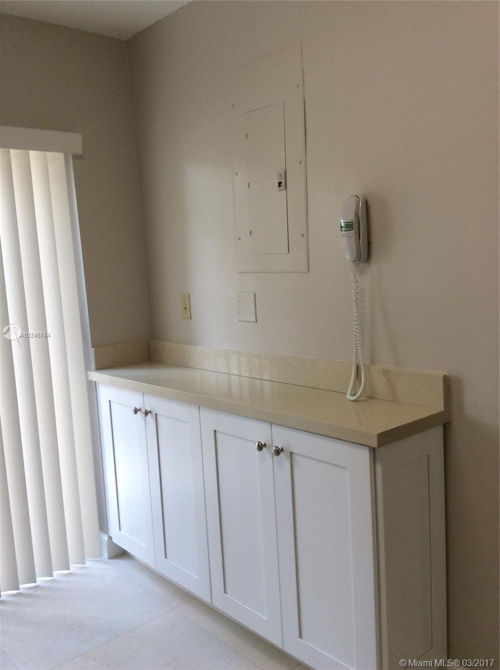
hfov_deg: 44.0
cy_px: 335
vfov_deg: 56.9
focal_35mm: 32
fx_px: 618
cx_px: 250
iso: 40
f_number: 2.4
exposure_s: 1/60
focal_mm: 3.3
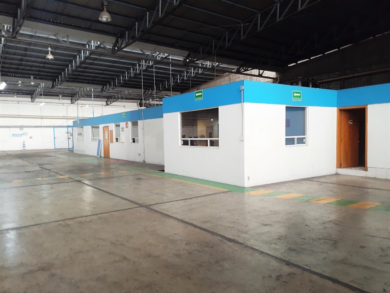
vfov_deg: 51.4
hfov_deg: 65.3
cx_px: 195
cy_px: 146
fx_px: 304
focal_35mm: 27
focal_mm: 3.6
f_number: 1.9
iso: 320
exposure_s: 1/30
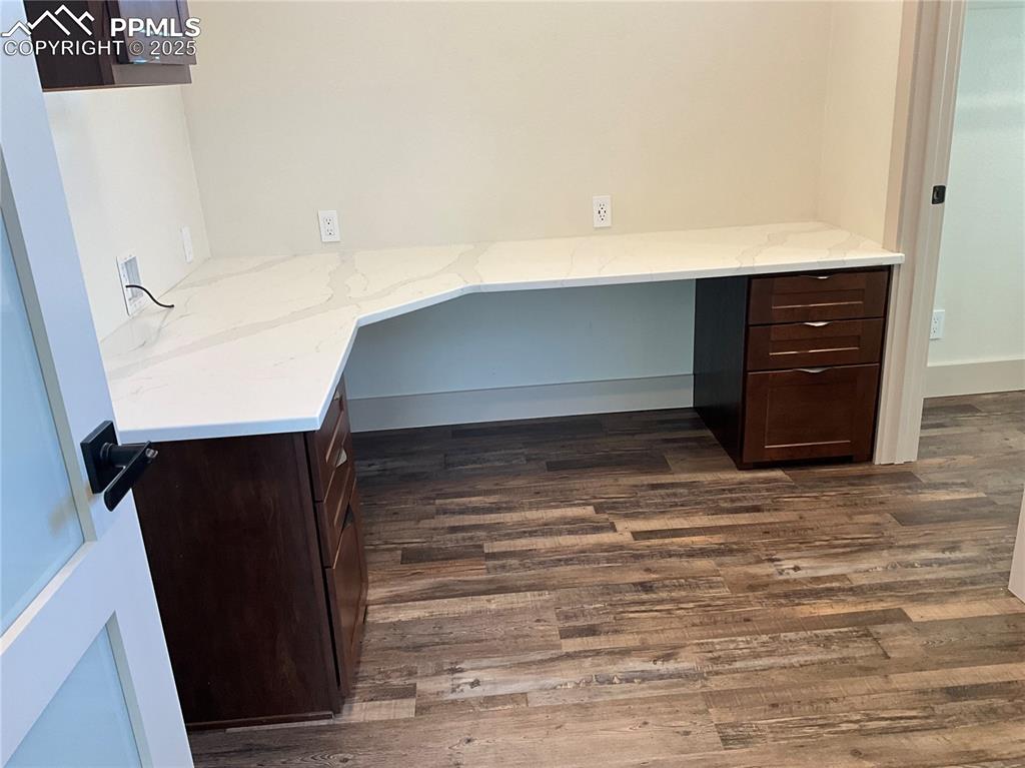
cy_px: 384
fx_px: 858
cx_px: 512
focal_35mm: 29
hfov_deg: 61.7
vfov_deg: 48.2
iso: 50
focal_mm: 3
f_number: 1.8
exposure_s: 1/60
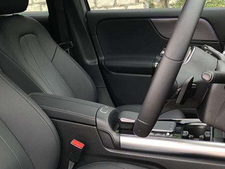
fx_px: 377
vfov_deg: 25.1
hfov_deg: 33.0
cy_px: 111
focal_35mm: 58
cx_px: 81
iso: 40
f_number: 1.8
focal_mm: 3.99
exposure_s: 1/120
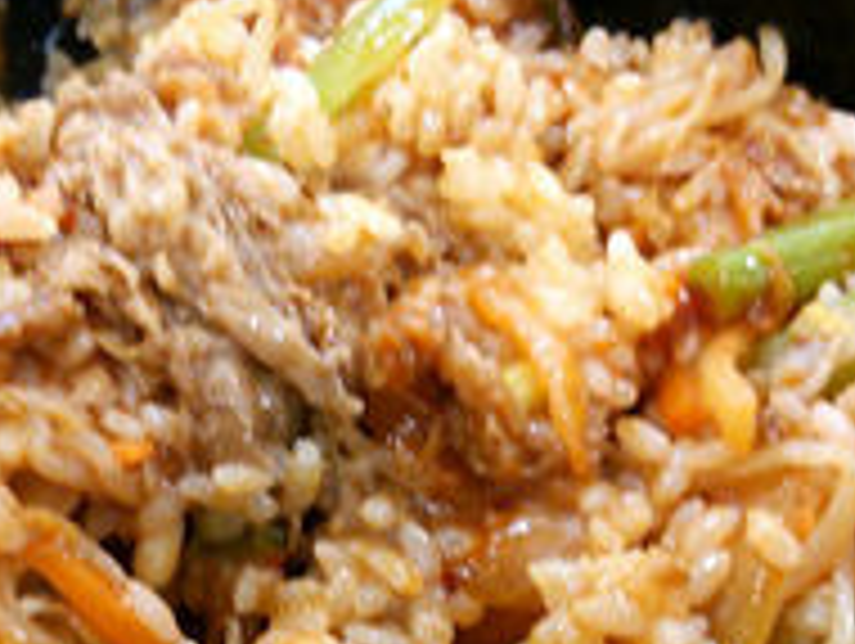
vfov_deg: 23.2
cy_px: 441
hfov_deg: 30.3
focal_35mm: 63
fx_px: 1558
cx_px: 243
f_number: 1.94
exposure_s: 1/24
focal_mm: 4.06
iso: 160
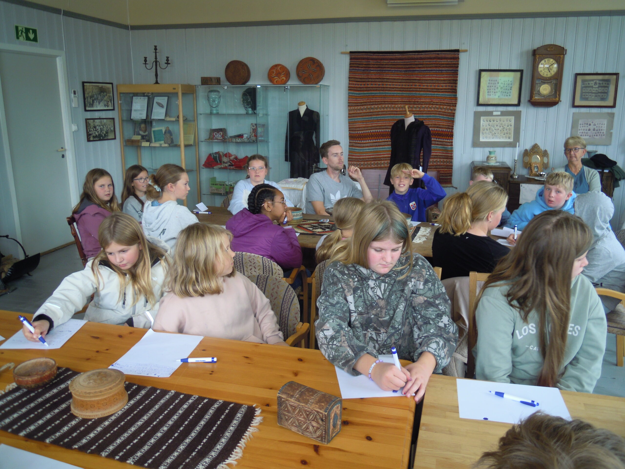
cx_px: 312
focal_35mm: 28
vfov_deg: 49.7
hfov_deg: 63.4
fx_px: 506
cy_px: 234
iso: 100
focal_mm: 5
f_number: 2.7
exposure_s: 1/40
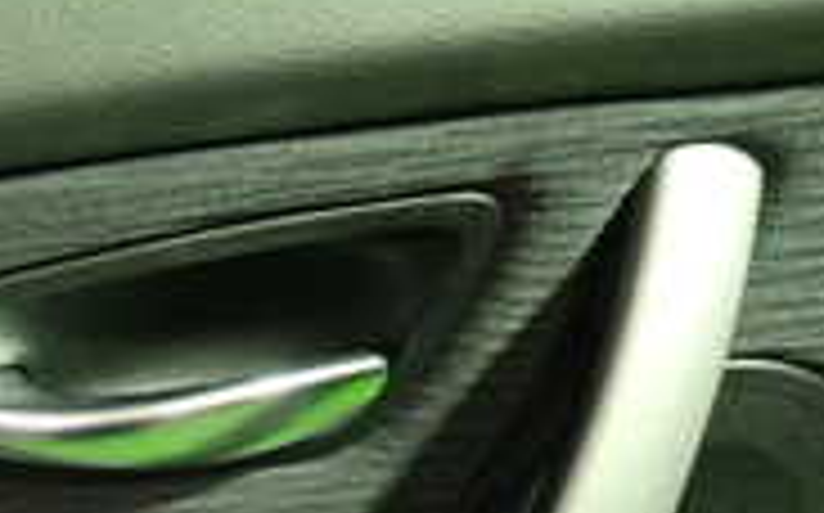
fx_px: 1952
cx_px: -27
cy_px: 698
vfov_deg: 14.3
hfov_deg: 22.8
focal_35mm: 87
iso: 500
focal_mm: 4.5
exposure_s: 1/30
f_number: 2
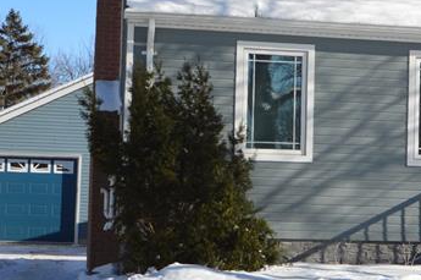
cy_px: 110
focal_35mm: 107
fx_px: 1250
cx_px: 331
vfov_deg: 12.8
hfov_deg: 19.0
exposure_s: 1/320
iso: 100
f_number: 9
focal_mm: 24
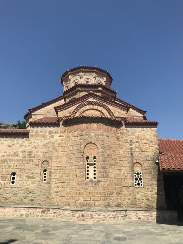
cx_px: 92
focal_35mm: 28
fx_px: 197
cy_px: 122
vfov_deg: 63.5
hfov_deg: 49.7
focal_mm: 3.99
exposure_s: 1/3195
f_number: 1.8
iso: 20
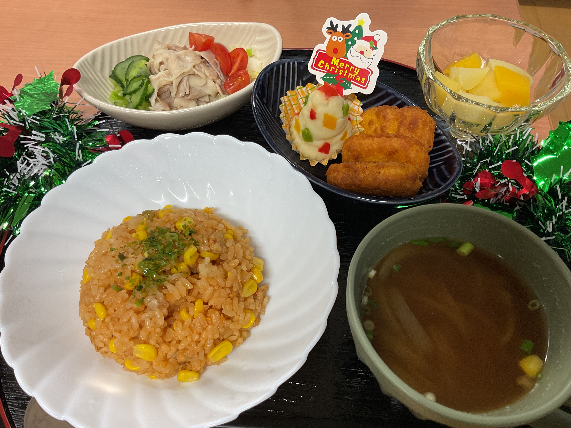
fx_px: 478
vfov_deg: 48.2
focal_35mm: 29
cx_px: 286
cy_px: 214
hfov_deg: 61.7
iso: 40
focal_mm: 3
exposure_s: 1/50
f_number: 1.8
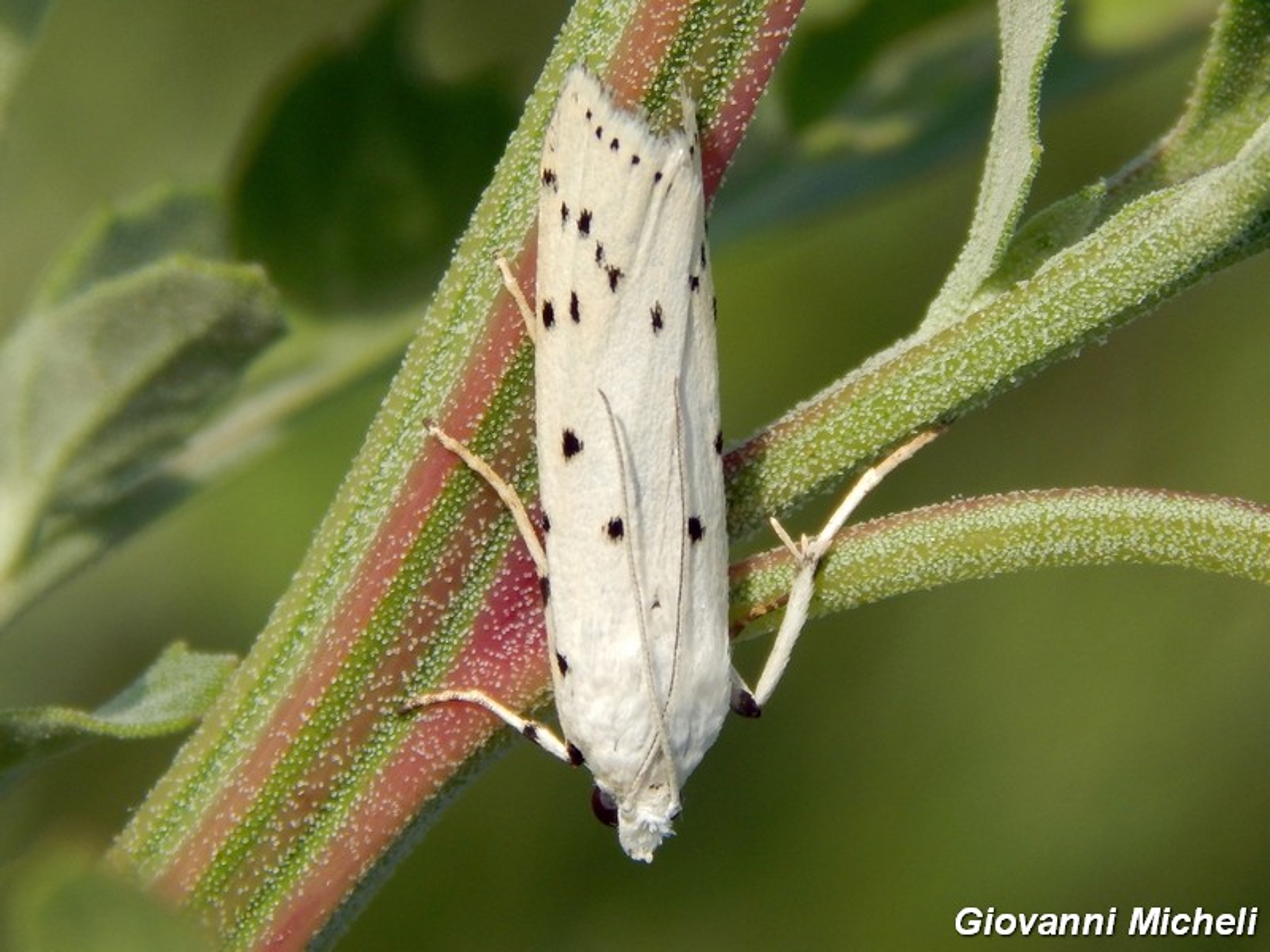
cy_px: 476
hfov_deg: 10.7
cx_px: 635
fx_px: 6751
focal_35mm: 184
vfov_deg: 8.1
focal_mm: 32.8
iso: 125
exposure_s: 1/400
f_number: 5.3
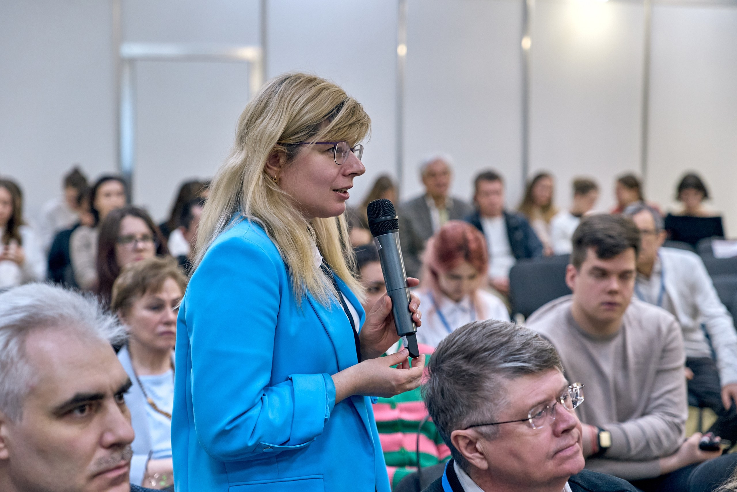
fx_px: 1433
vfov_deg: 19.5
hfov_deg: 28.8
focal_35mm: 70
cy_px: 246
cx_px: 368
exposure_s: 1/200
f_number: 3.5
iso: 800
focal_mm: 70
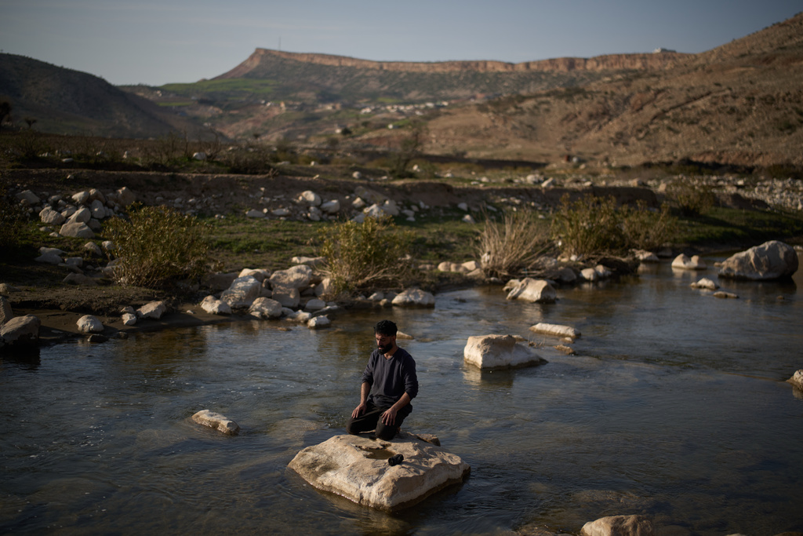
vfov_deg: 27.0
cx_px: 402
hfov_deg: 39.6
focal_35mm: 50
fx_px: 1115
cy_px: 268
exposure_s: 1/8000
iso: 100
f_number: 1.4
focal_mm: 50
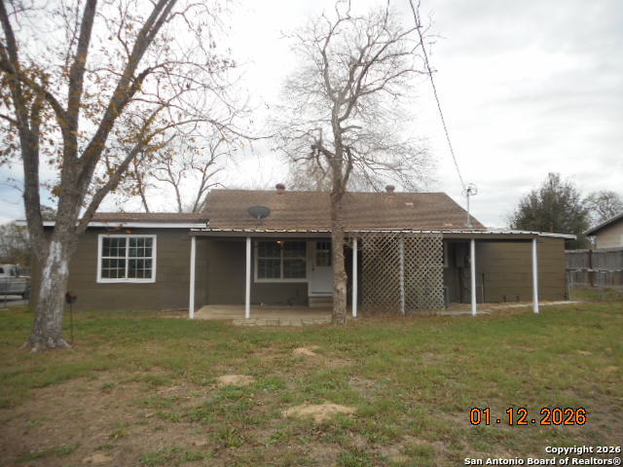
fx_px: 450
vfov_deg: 54.9
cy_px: 234
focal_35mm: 25
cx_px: 312
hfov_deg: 69.4
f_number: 3.7
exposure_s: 1/160
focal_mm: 4.5
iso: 80
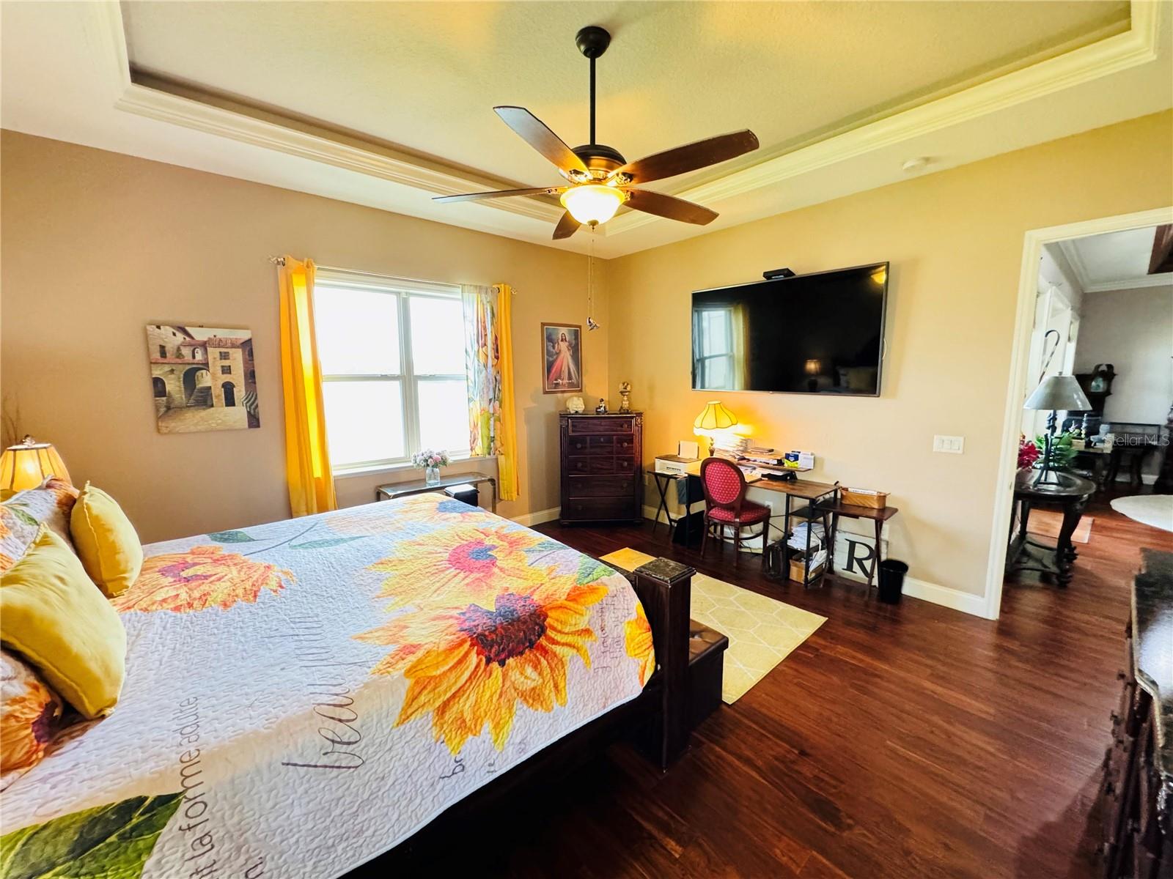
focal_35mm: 14
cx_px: 586
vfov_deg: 85.7
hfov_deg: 102.1
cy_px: 440
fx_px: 474
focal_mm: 2.22
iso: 800
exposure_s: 1/60
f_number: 2.2
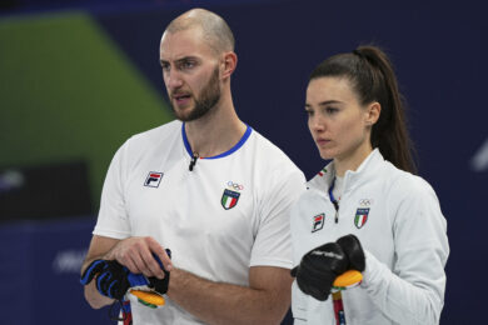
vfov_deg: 3.4
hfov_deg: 5.2
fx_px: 5422
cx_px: 244
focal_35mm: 400
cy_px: 162
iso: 640
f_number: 3.5
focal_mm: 400
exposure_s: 1/1000
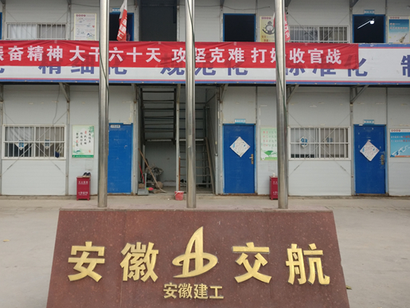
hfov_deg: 49.9
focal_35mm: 37
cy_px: 136
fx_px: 438
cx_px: 166
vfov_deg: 38.6
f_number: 2
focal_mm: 4.26
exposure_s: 1/802
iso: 100
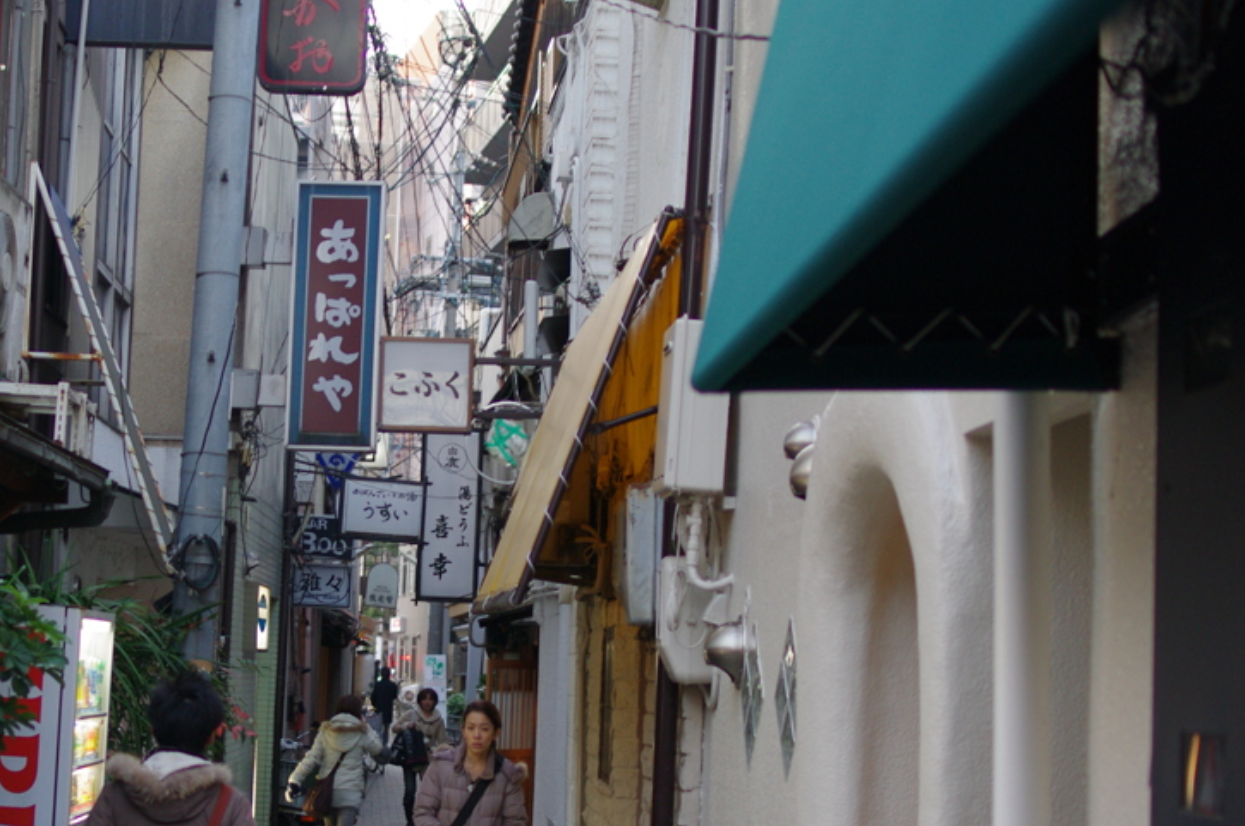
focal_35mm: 65
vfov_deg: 20.8
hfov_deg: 30.7
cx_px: 373
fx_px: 2244
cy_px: 513
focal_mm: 31
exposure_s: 1/100
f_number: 2.5
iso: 400
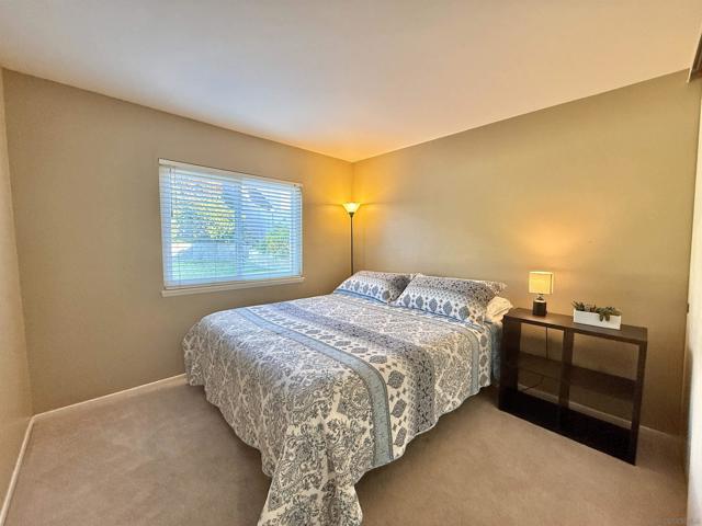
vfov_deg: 85.7
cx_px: 351
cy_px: 263
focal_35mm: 14
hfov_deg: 102.1
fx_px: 284
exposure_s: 1/120
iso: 400
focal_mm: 2.22
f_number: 2.2
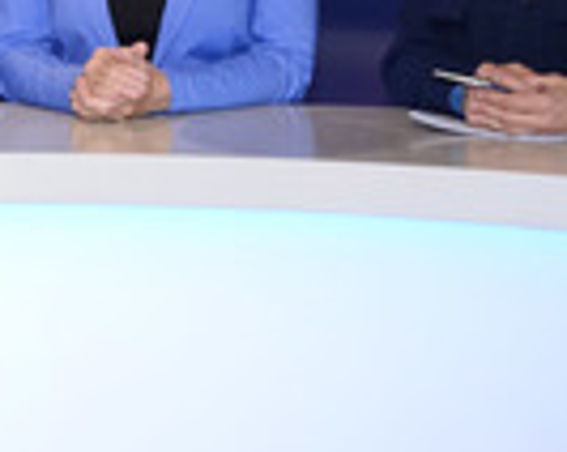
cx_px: -66
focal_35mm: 140
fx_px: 2346
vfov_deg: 10.8
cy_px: -119
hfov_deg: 13.5
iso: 1600
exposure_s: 1/125
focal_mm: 44
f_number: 5
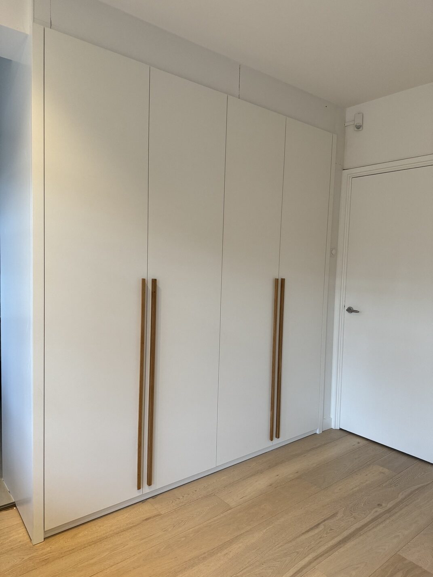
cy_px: 288
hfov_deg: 56.8
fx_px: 400
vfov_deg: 71.6
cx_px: 216
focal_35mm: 24
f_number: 1.78
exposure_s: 1/88
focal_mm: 6.76
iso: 200
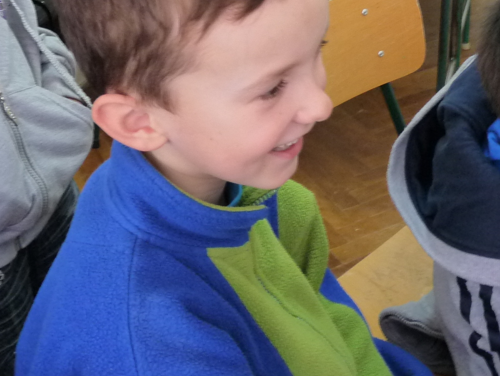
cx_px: 268
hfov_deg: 34.3
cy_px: 1
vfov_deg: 24.9
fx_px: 809
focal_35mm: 56
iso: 400
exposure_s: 1/25
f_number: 2.8
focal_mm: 4.8
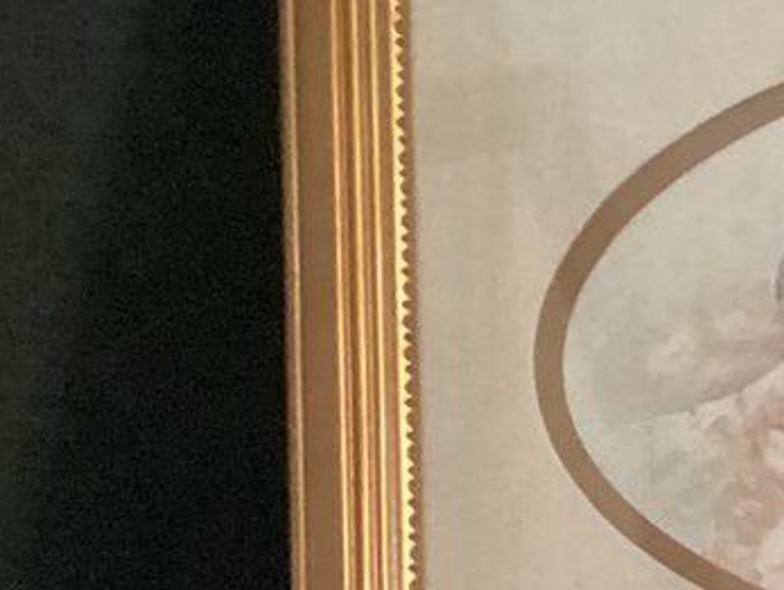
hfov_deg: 13.5
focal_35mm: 135
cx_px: 1264
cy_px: 878
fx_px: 3061
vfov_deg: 10.6
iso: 640
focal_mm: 3.3
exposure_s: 1/20
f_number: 2.4
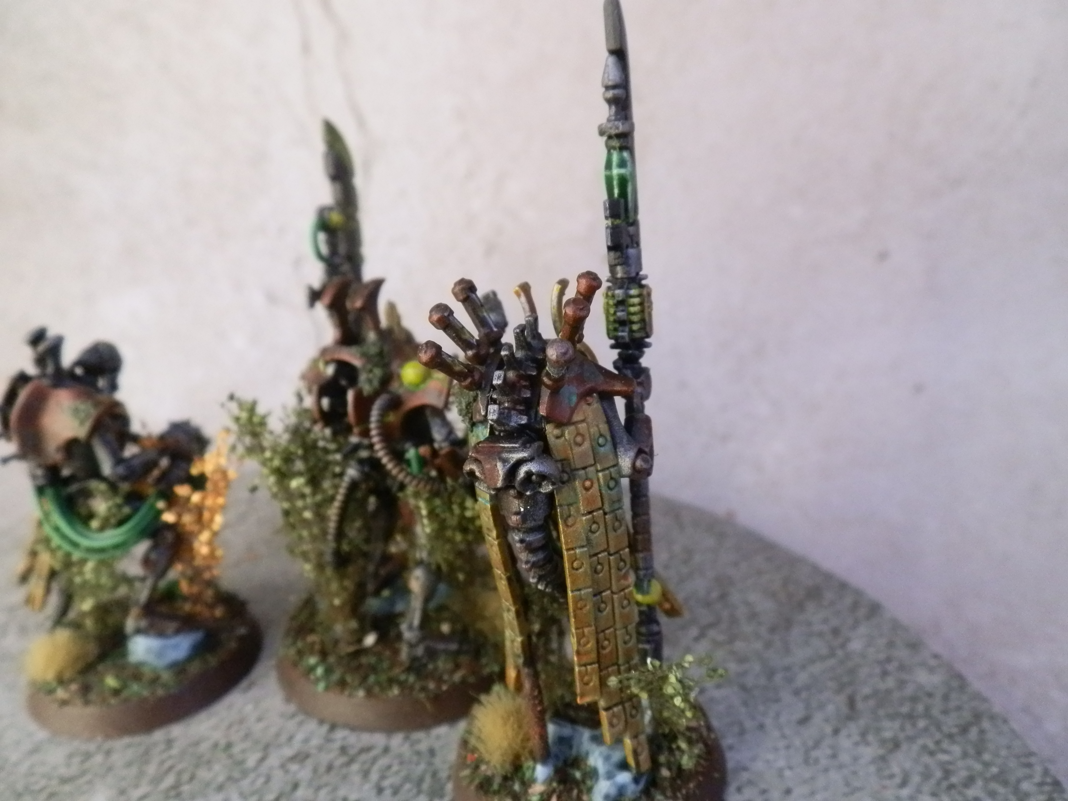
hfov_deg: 63.4
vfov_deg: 49.7
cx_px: 534
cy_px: 400
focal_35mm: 28
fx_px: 864
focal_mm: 5
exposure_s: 1/100
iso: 400
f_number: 3.1
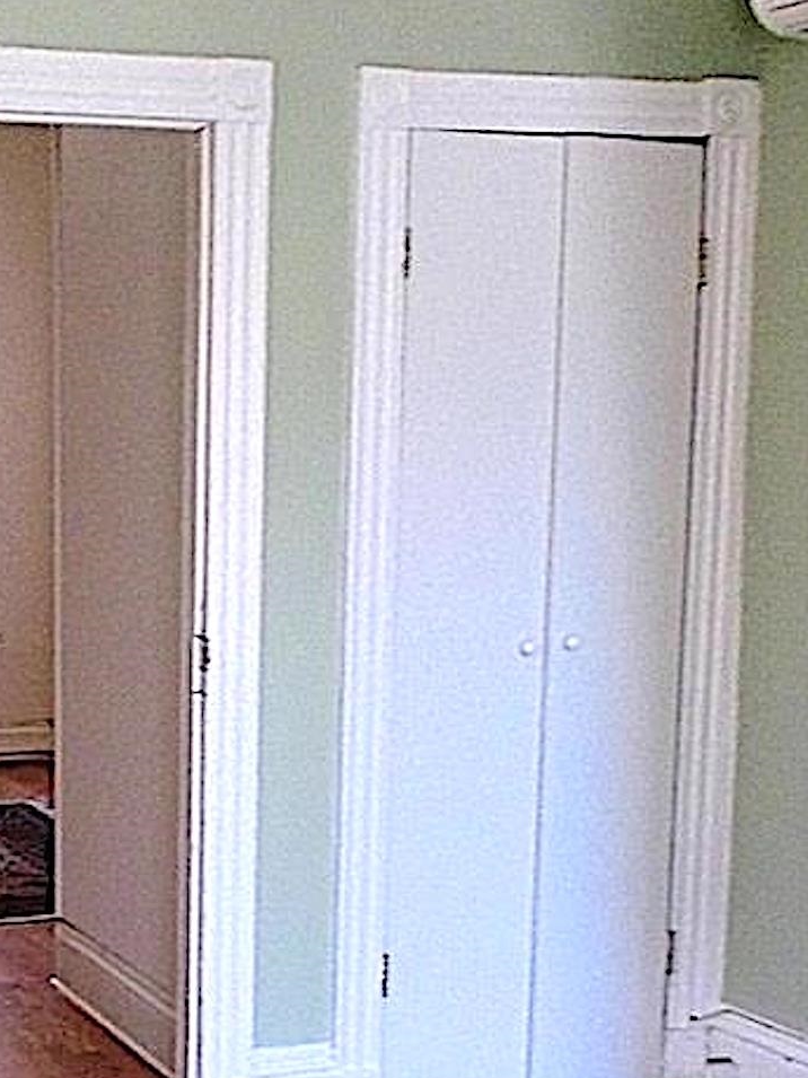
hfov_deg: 21.7
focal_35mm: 66
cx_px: 53
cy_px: 762
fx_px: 2055
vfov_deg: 29.1
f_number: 3.1
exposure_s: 1/60
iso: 250
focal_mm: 6.3
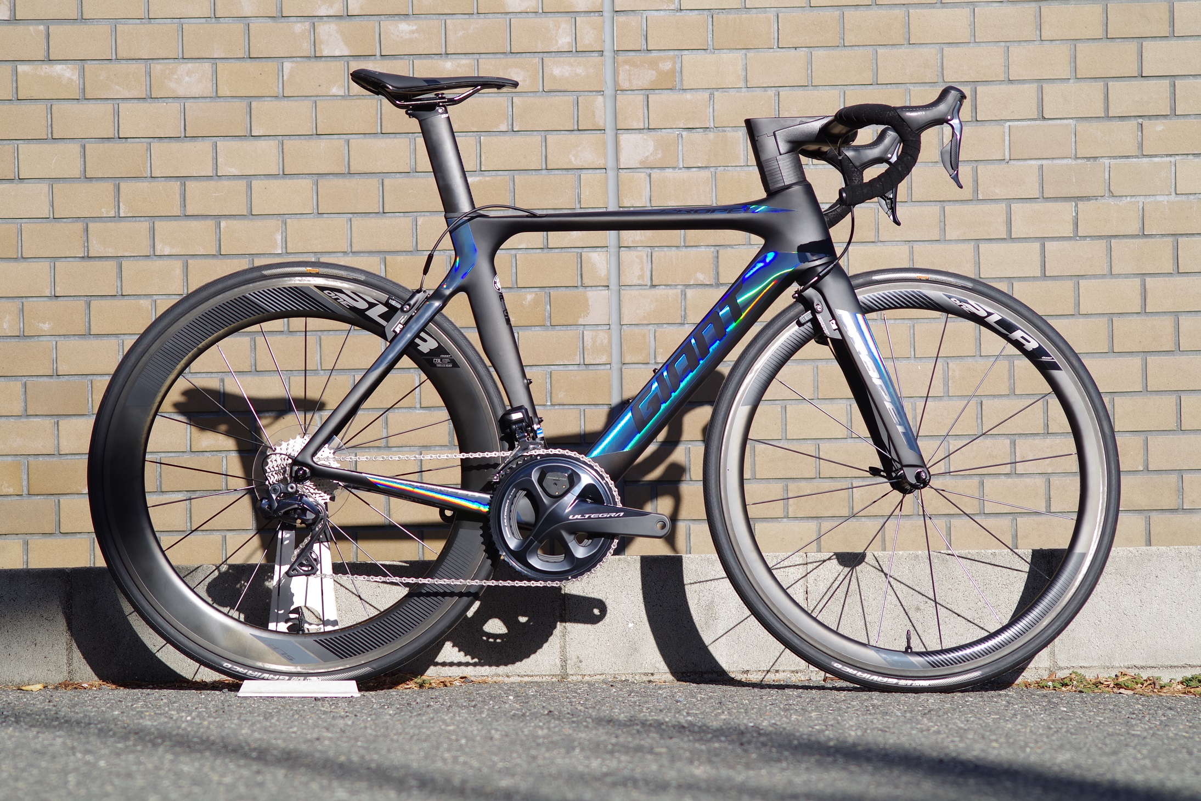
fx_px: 5004
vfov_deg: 9.2
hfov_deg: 13.7
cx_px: 600
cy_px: 400
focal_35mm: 150
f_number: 4.5
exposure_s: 1/500
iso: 100
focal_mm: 100
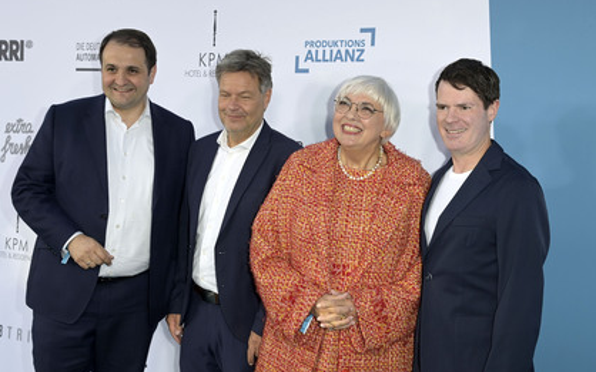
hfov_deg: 36.9
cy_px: 195
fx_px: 893
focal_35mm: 55
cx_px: 286
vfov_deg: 23.5
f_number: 6.3
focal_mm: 50
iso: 500
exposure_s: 1/250
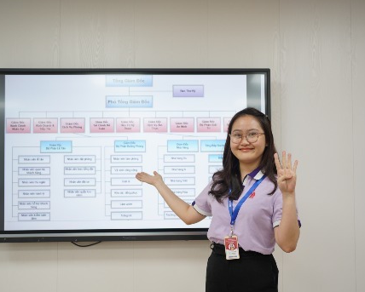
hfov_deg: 40.3
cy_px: 169
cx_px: 197
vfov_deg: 32.7
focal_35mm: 46
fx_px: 497
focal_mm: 35
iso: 320
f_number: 2
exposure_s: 1/320
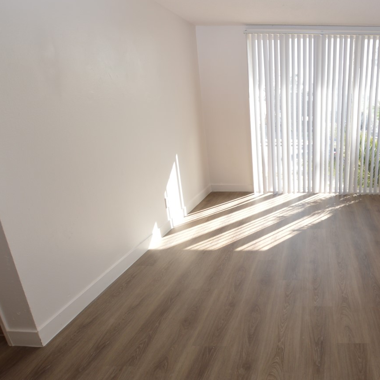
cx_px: 314
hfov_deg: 58.9
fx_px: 298
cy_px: 219
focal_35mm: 24
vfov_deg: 64.7
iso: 180
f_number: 5.6
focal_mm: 10
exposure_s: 1/125
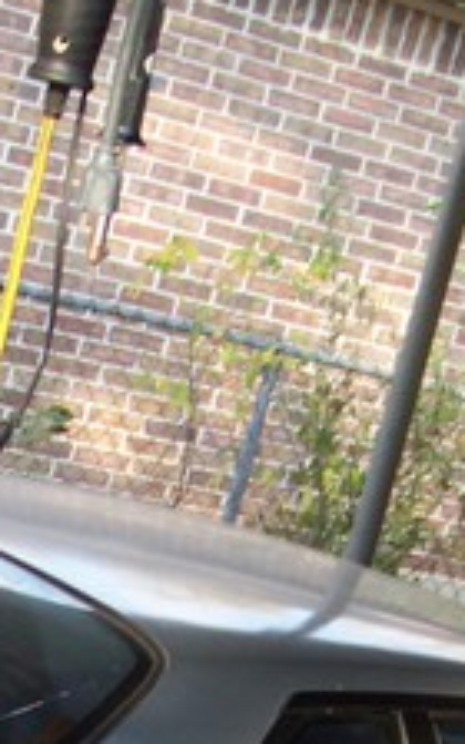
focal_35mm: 136
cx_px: 159
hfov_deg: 9.6
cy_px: 794
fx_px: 2758
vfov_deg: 15.0
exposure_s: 1/100
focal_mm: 5.85
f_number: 2.8
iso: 68
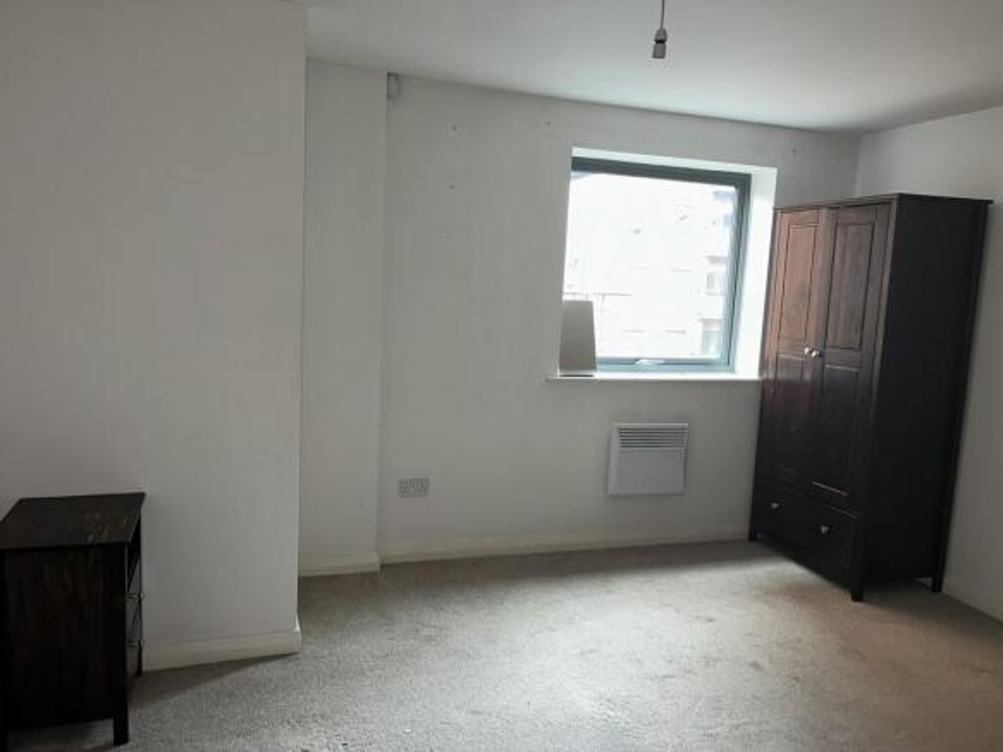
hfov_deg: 67.3
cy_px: 376
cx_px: 502
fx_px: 753
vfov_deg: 53.0
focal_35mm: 26
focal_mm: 5.7
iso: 64
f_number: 1.5
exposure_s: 1/17
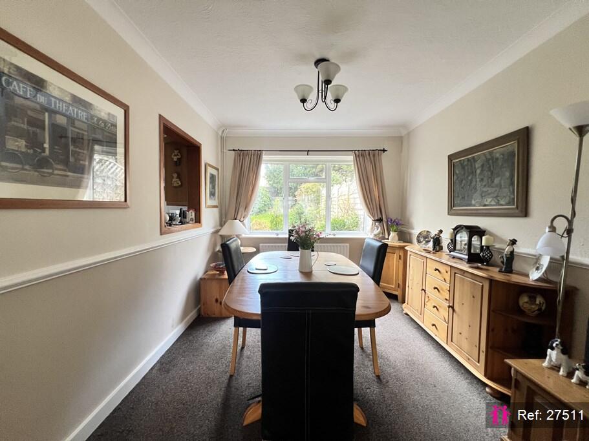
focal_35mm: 13
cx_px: 294
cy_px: 220
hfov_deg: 106.2
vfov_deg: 89.9
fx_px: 221
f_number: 1.8
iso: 250
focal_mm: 1.57
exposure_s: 1/70
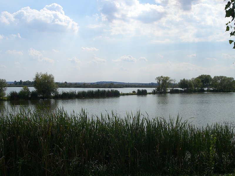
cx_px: 118
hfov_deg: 49.0
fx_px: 258
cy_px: 88
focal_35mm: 38
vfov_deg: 37.7
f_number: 4.4
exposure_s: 1/2000
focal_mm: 6.3
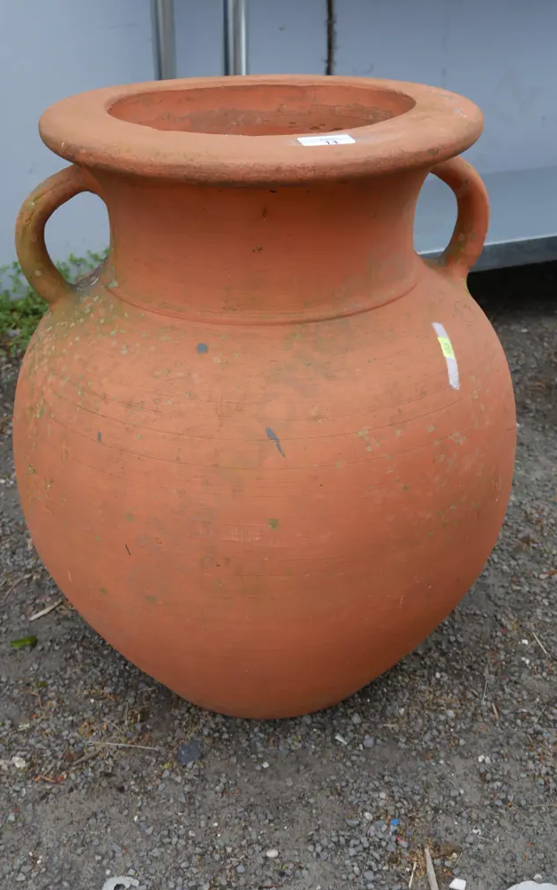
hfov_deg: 32.8
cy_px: 441
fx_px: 946
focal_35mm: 39
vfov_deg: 50.4
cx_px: 253
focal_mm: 18
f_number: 4.5
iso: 200
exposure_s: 1/125
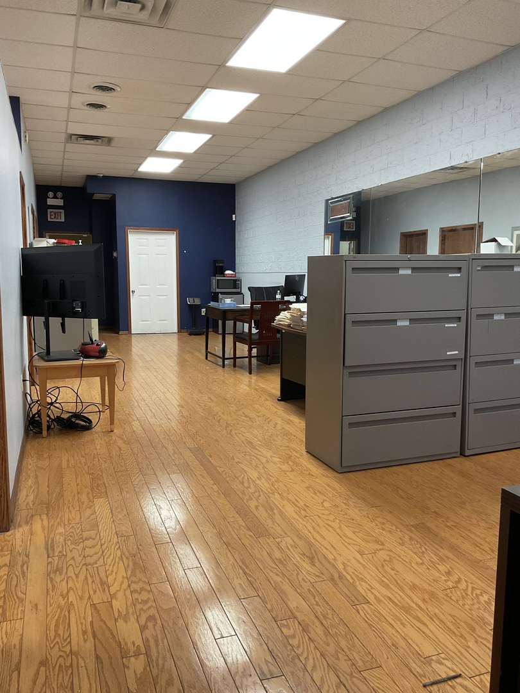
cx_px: 260
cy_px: 346
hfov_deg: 48.2
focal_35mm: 29
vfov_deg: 61.7
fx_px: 581
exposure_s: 1/60
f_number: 1.8
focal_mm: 3
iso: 160
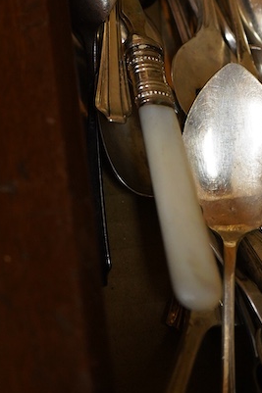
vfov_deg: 20.0
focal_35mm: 101
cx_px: 193
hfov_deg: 13.5
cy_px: 72
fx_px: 1103
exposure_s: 1/125
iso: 1250
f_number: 3.5
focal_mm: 30
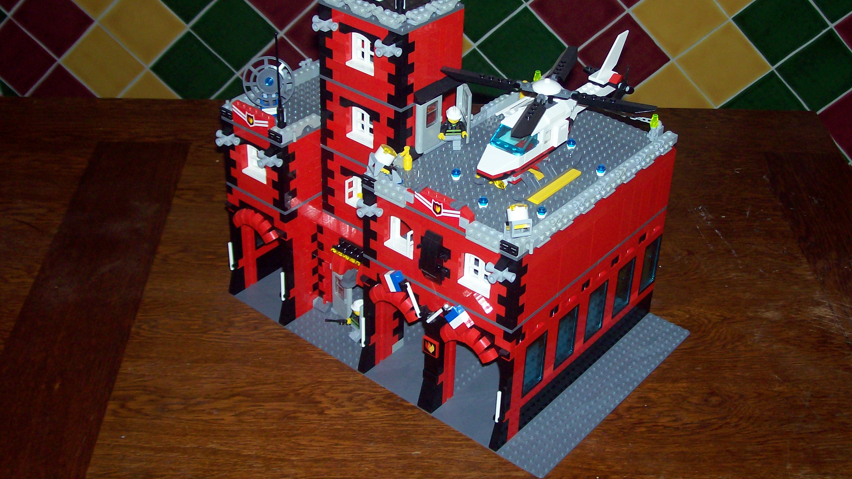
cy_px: 162
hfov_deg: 41.3
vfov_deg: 23.8
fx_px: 1129
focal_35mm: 50
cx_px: 433
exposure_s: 1/73.1
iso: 80
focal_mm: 7.6
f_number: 3
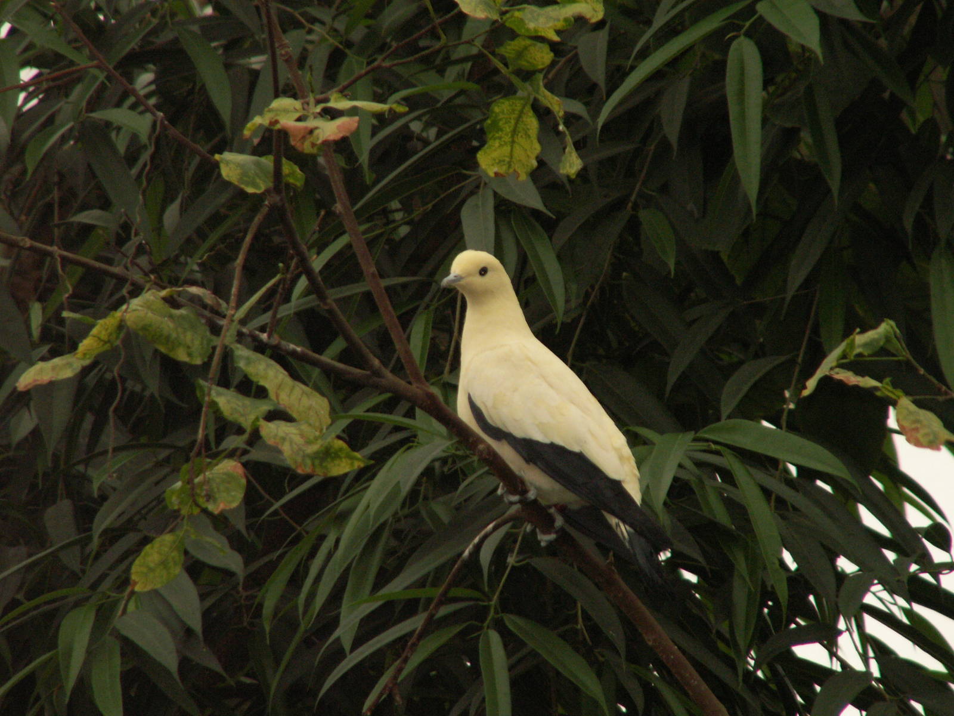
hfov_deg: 4.7
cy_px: 358
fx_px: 11575
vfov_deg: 3.5
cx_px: 477
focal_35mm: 420
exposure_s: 1/100
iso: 160
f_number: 4.5
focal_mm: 69.45
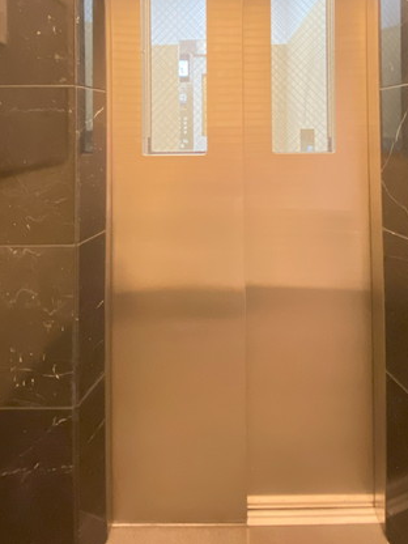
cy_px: 122
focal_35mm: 25
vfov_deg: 64.3
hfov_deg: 54.8
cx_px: 224
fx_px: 393
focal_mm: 1.54
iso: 1000
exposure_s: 1/33
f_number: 2.4
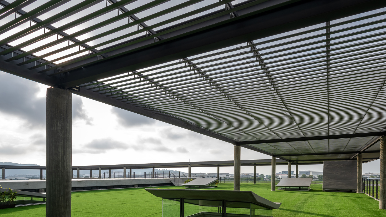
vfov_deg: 52.9
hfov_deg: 84.6
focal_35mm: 20
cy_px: 168
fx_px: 205
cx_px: 245
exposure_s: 1/60
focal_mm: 14
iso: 100
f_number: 13
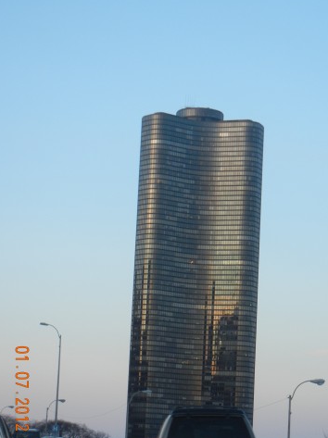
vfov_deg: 17.4
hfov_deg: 13.1
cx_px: 187
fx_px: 1430
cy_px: 239
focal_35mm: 113
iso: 239
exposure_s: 1/57.4
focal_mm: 16
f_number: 4.4
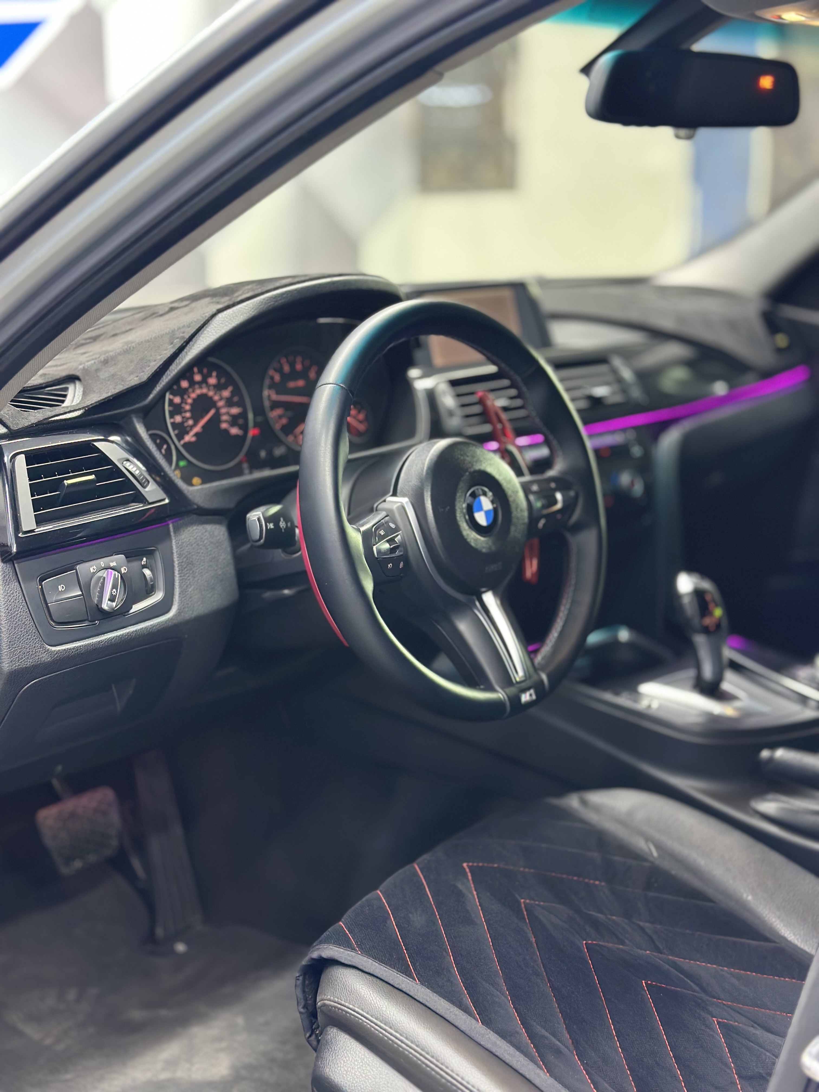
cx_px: 410
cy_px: 546
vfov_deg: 39.7
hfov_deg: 30.3
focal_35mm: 48
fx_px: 1514
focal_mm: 6.86
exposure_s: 1/50
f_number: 1.78
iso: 200
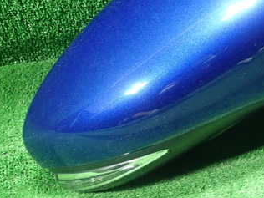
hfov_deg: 32.3
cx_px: 232
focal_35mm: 57
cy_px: 74
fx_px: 435
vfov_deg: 25.6
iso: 800
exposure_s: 1/80
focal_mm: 5.5
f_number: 2.3
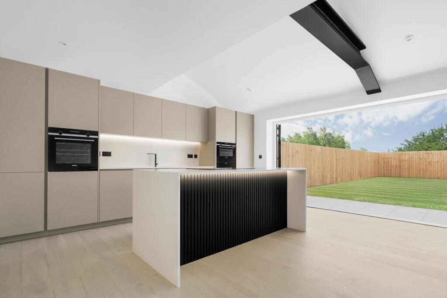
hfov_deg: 96.7
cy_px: 149
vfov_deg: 73.8
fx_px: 199
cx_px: 224
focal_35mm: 16
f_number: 4
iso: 500
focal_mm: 16
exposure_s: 1/4000
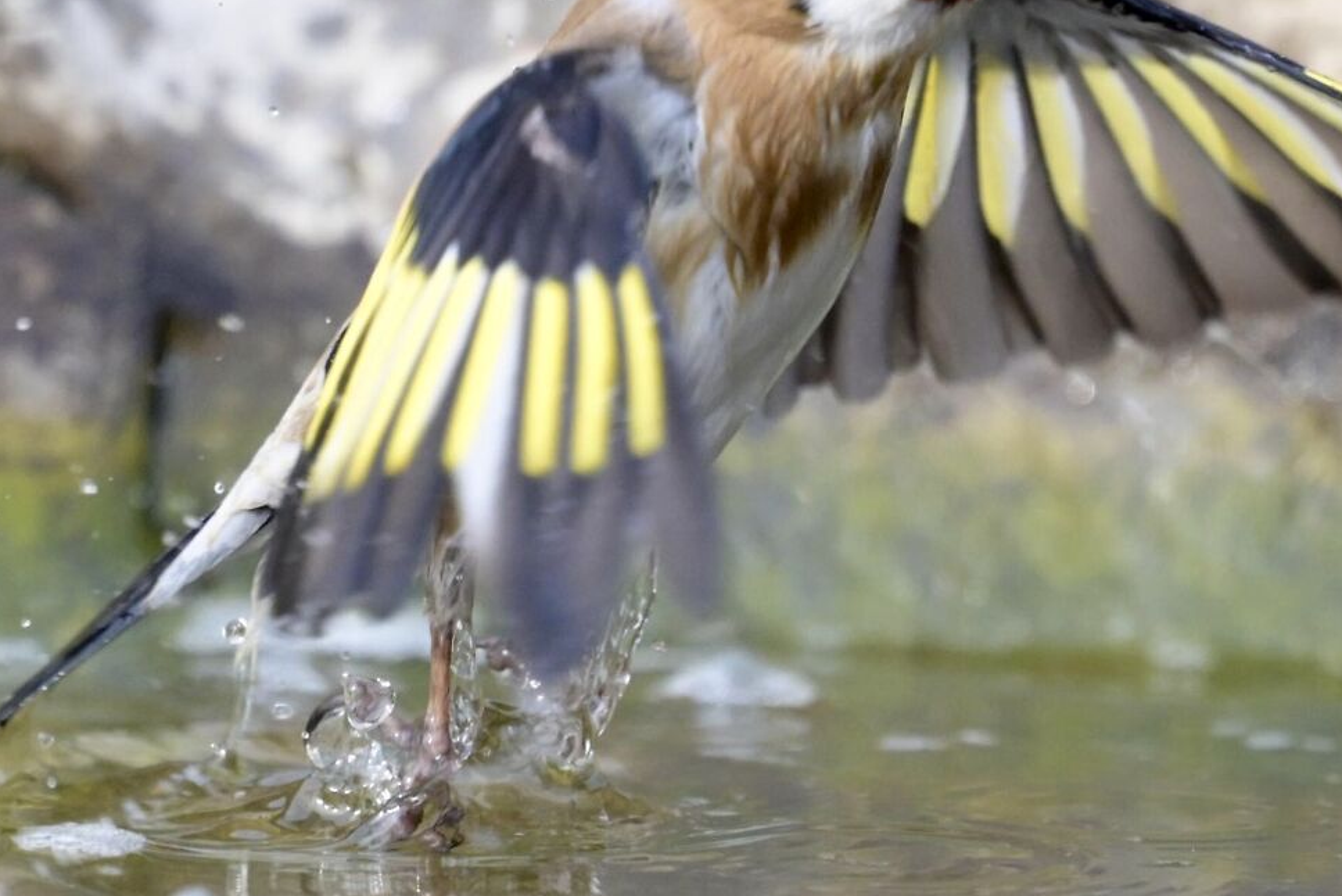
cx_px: 946
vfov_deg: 0.9
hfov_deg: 1.4
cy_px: 252
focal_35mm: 1487
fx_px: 55445
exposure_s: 1/4000
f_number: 3.2
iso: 1250
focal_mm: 400
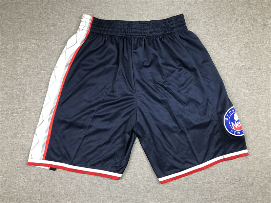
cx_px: 136
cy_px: 102
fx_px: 219
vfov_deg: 49.7
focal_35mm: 28
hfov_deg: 63.4
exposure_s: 1/25
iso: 32
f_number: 1.8
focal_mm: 3.99
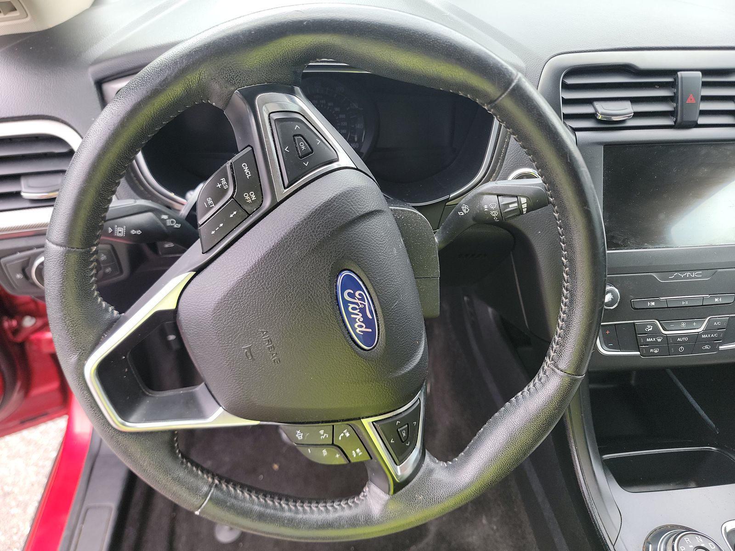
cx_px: 368
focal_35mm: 24
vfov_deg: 56.8
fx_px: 510
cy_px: 276
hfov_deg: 71.6
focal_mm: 6.7
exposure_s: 1/59
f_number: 1.8
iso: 88
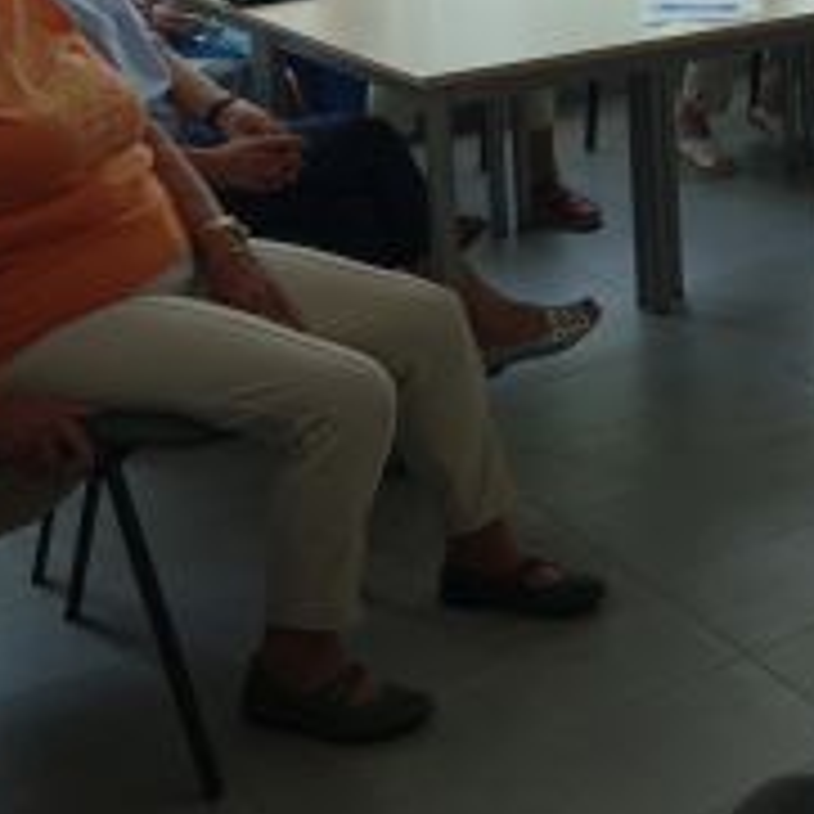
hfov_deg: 19.9
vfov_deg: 22.3
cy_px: -133
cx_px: 1309
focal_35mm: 72
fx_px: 1916
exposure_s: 1/100
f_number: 2.8
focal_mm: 8.8
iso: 125
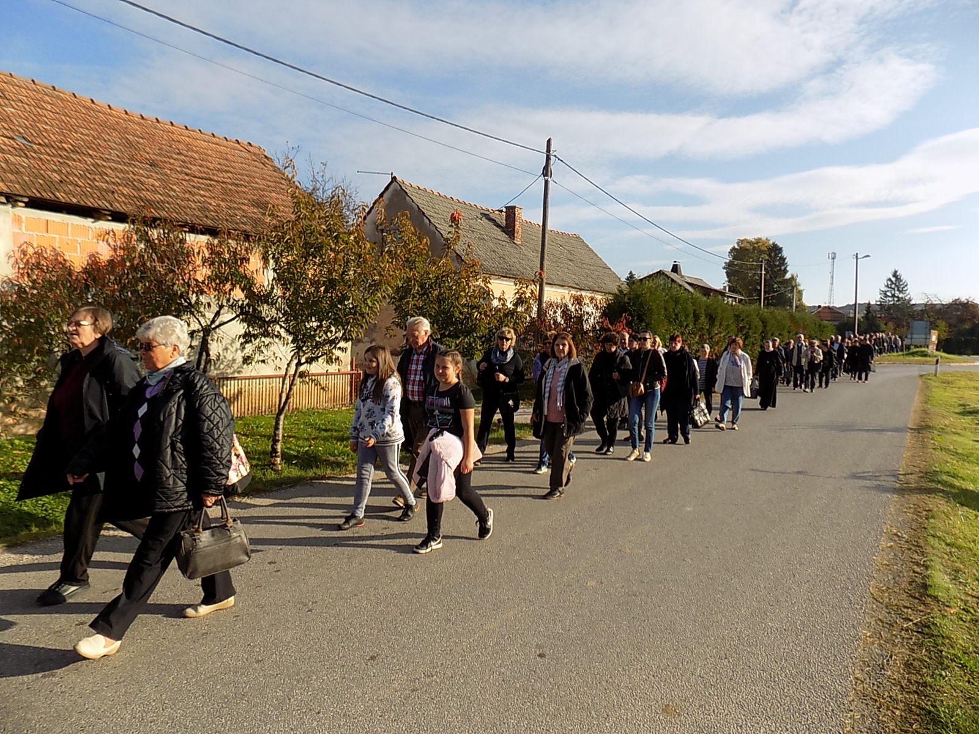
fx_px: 650
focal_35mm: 23
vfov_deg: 58.9
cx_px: 490
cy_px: 367
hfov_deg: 73.9
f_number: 3.1
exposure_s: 1/800
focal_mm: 4
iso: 80
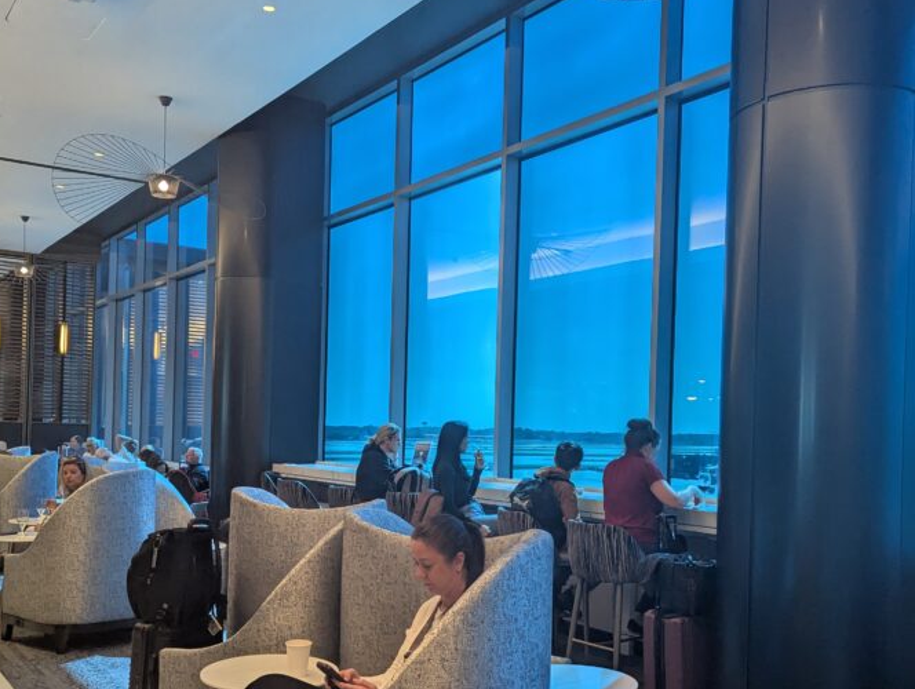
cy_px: 428
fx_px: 979
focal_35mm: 37
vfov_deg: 38.5
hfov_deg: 50.0
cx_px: 485
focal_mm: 6.81
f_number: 1.85
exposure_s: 1/651
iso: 738
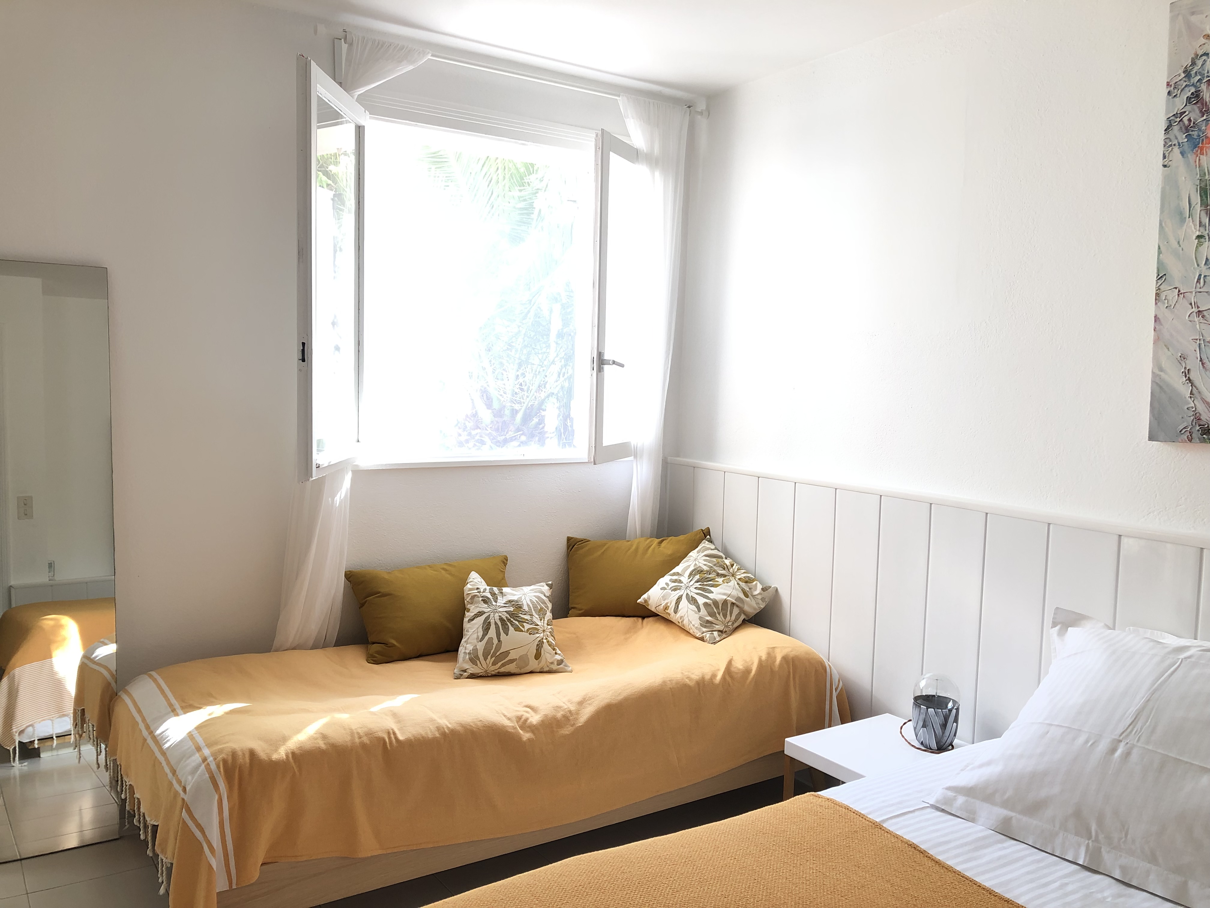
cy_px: 454
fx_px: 979
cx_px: 605
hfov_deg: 63.4
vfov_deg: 49.7
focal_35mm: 28
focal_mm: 4
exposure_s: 1/30
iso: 20
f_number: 1.8
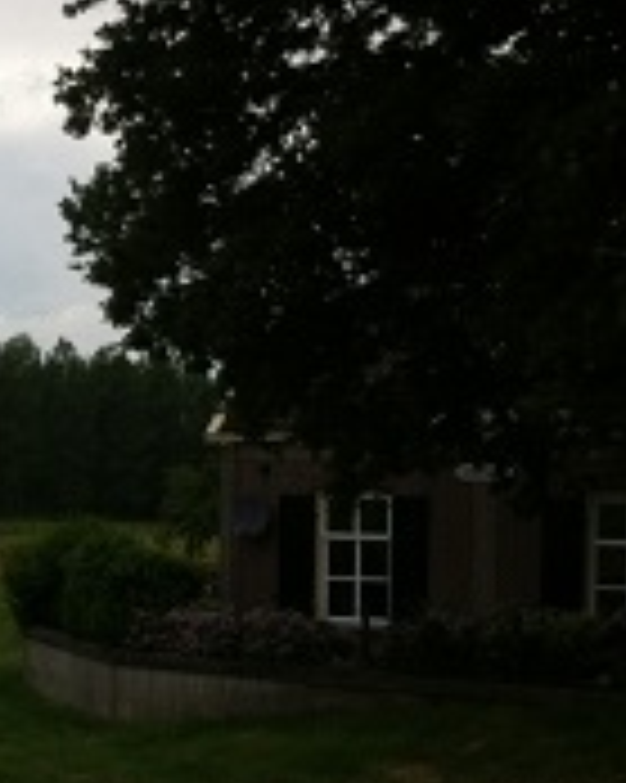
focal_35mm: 105
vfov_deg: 18.3
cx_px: -327
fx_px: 2434
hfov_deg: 13.7
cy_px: 450
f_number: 2.8
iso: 80
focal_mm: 3.85
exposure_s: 1/1257
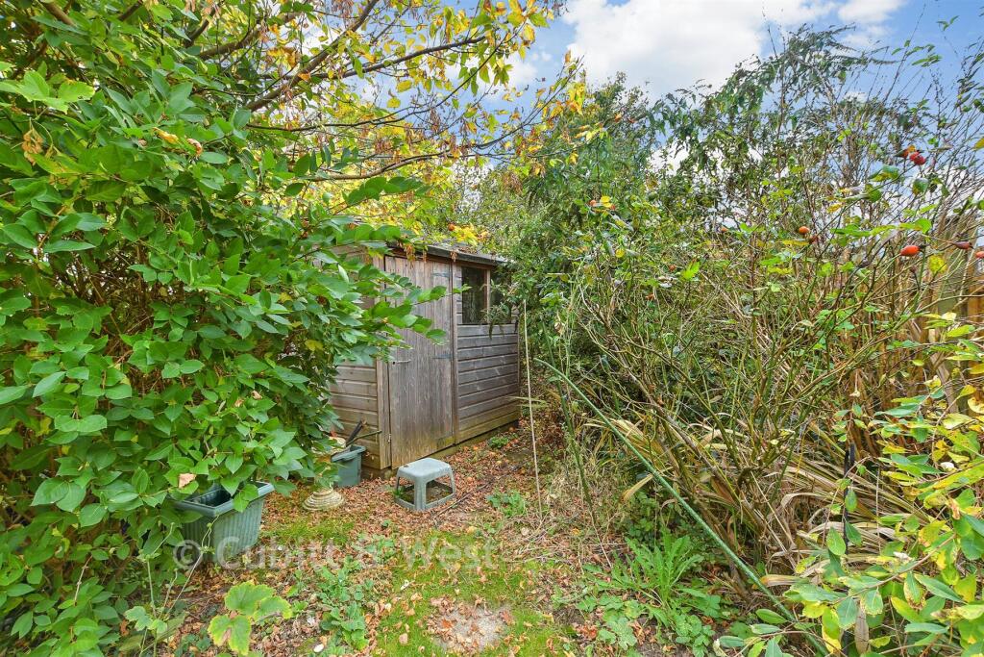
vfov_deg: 77.3
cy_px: 328
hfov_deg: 100.4
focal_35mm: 15
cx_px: 492
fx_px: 410
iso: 160
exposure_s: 1/25
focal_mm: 10
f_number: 8
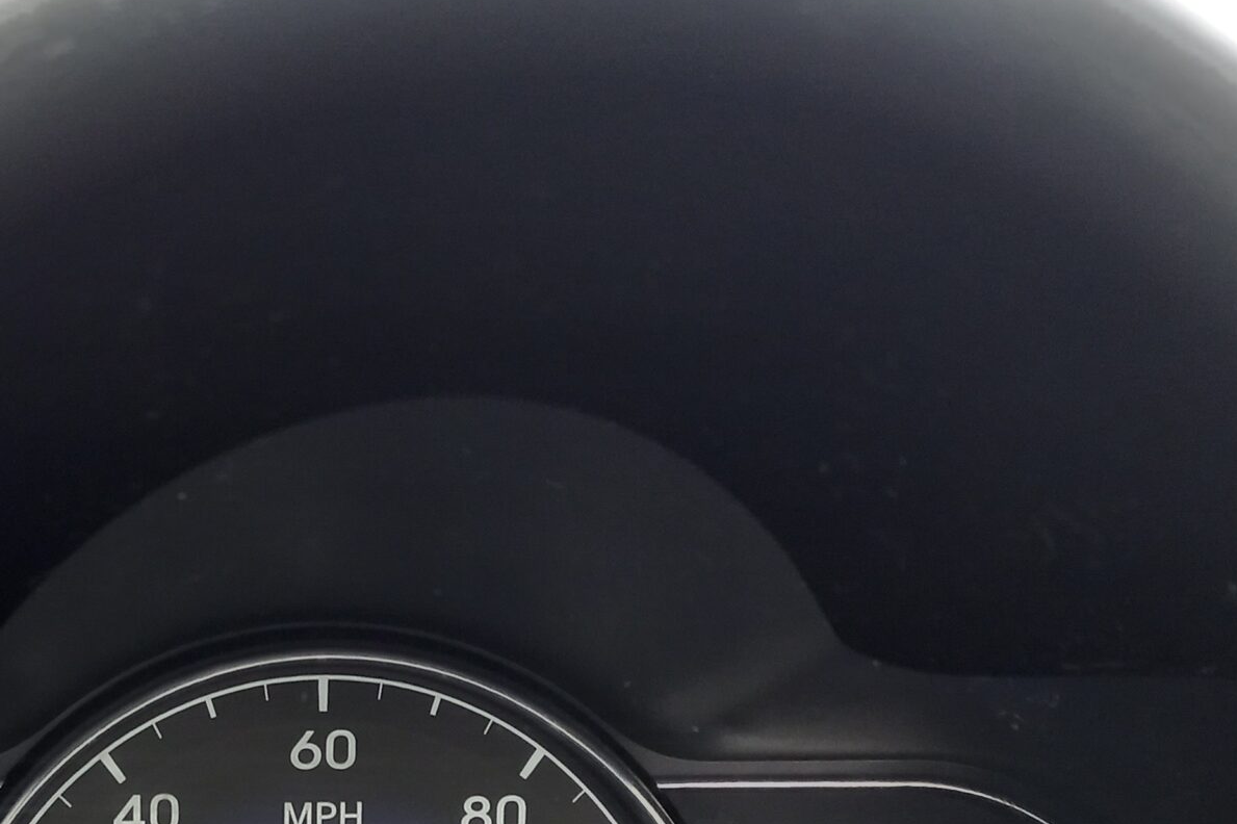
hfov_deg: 34.4
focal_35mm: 56
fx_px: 1924
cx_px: 216
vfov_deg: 22.4
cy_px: 968
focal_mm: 4.6
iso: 160
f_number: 2
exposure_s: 1/30
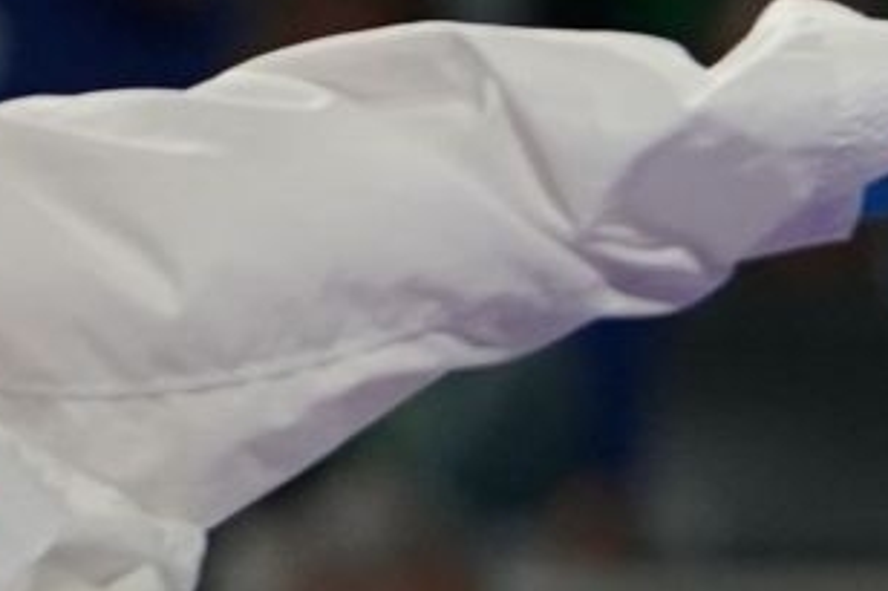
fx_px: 43265
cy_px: 251
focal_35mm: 1755
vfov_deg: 0.8
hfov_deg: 1.2
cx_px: 2275
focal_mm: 200
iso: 1250
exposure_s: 1/1000
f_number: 2.8
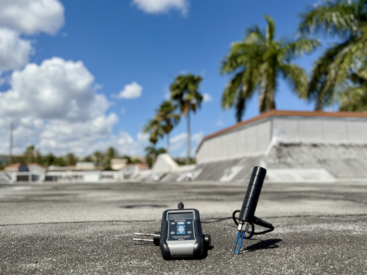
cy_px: 138
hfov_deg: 71.6
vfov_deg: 56.8
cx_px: 184
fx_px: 254
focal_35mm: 24
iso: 80
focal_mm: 6.76
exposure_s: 1/8130
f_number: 1.78
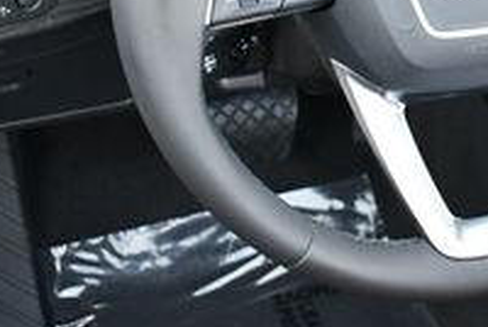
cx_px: 586
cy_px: -63
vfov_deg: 11.7
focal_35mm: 115
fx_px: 1561
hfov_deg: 17.0
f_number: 3.5
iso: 800
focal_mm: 18
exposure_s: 1/200
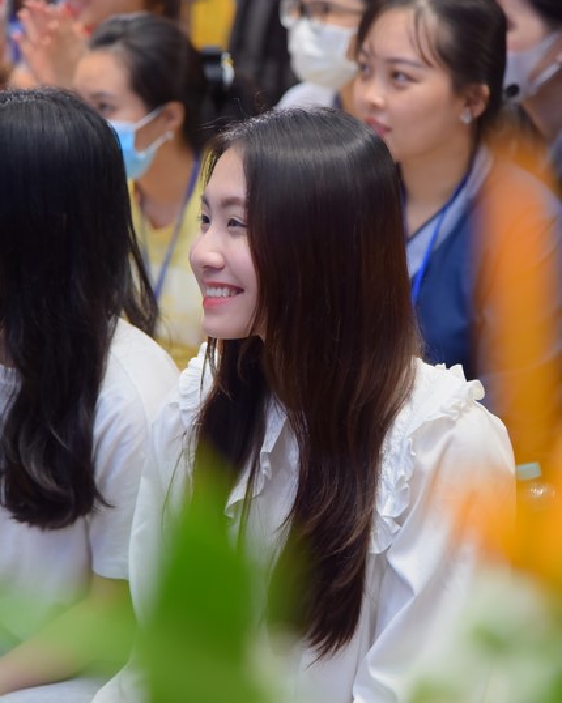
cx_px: 280
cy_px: 344
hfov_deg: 11.3
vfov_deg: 14.2
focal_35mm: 136
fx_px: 2829
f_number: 4.5
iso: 1250
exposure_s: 1/125
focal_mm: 120
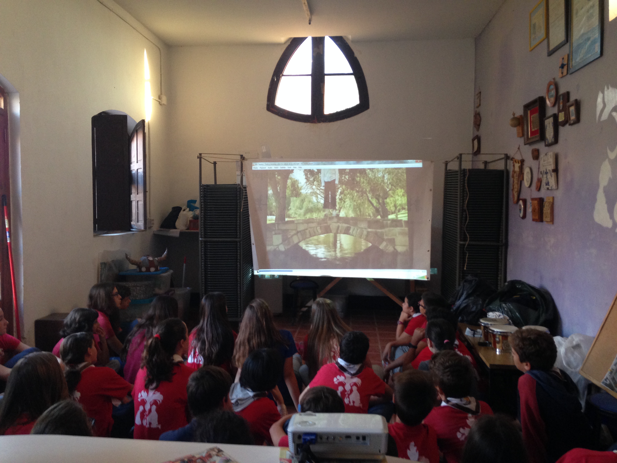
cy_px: 232
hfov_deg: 55.4
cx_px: 308
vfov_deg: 42.9
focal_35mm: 33
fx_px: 588
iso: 160
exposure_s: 1/20
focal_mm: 4.12
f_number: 2.4
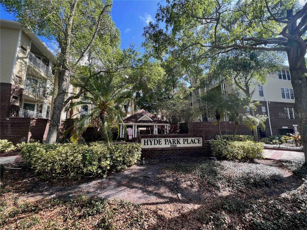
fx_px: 115
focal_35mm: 13
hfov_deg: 106.2
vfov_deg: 89.9
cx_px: 154
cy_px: 115
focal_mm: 1.57
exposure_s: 1/252
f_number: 1.8
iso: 32
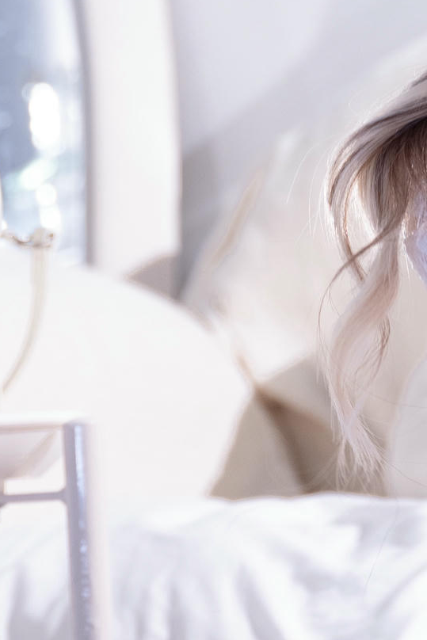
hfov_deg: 5.6
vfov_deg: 8.5
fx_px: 4294
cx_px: 742
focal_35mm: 241
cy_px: -27
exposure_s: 1/50
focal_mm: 49.1
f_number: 2.8
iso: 400
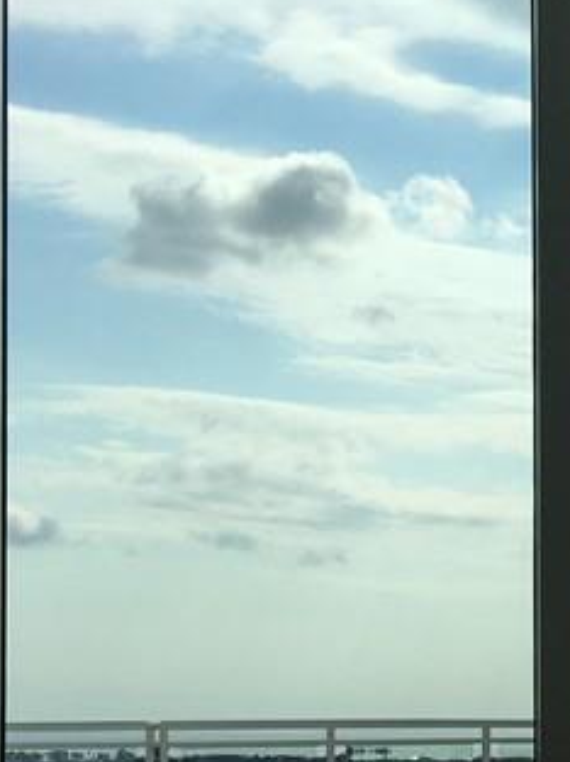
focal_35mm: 95
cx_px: 745
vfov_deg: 20.4
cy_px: 648
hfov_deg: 14.8
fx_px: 2090
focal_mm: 4.15
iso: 25
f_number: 2.2
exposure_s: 1/3344
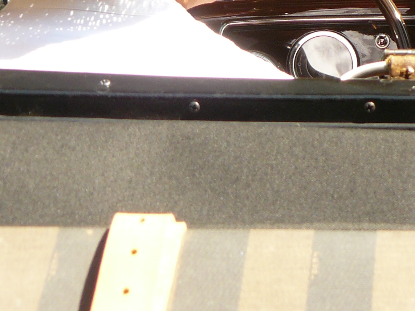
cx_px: 478
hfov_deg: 11.8
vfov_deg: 8.9
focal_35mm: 164
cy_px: -84
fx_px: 1966
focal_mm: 10.2
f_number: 4
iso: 100
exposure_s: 1/200
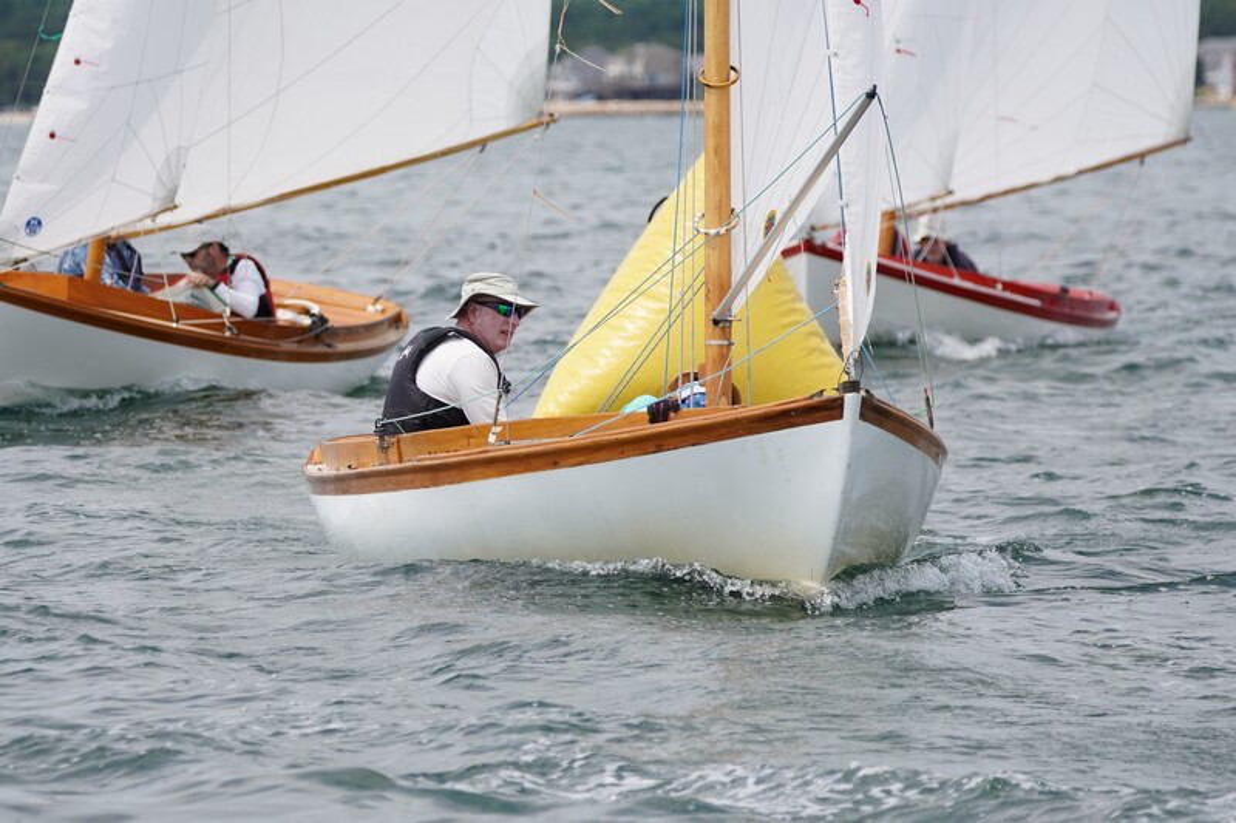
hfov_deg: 6.7
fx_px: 10555
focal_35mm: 308
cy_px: 412
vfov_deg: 4.5
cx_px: 618
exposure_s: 1/1250
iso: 200
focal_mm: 205
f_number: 5.6
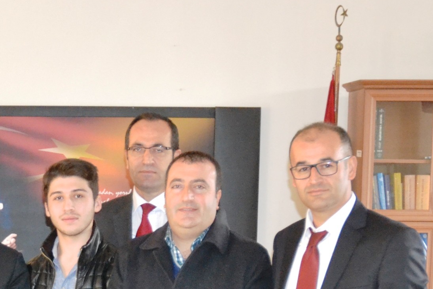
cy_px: 337
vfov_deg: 13.1
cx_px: 3
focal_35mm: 102
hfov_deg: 19.4
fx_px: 1230
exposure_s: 1/60
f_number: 3.8
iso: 3200
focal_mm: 27
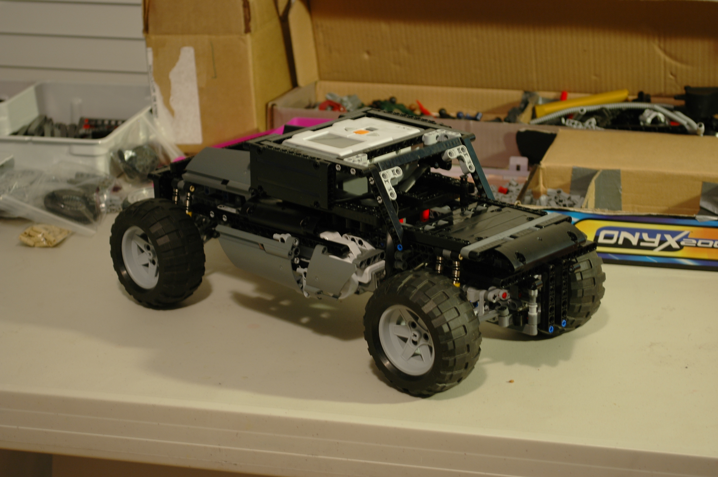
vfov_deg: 16.5
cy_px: 238
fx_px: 1644
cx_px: 359
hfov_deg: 24.6
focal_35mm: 82
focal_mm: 55
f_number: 5.6
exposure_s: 1/1.3
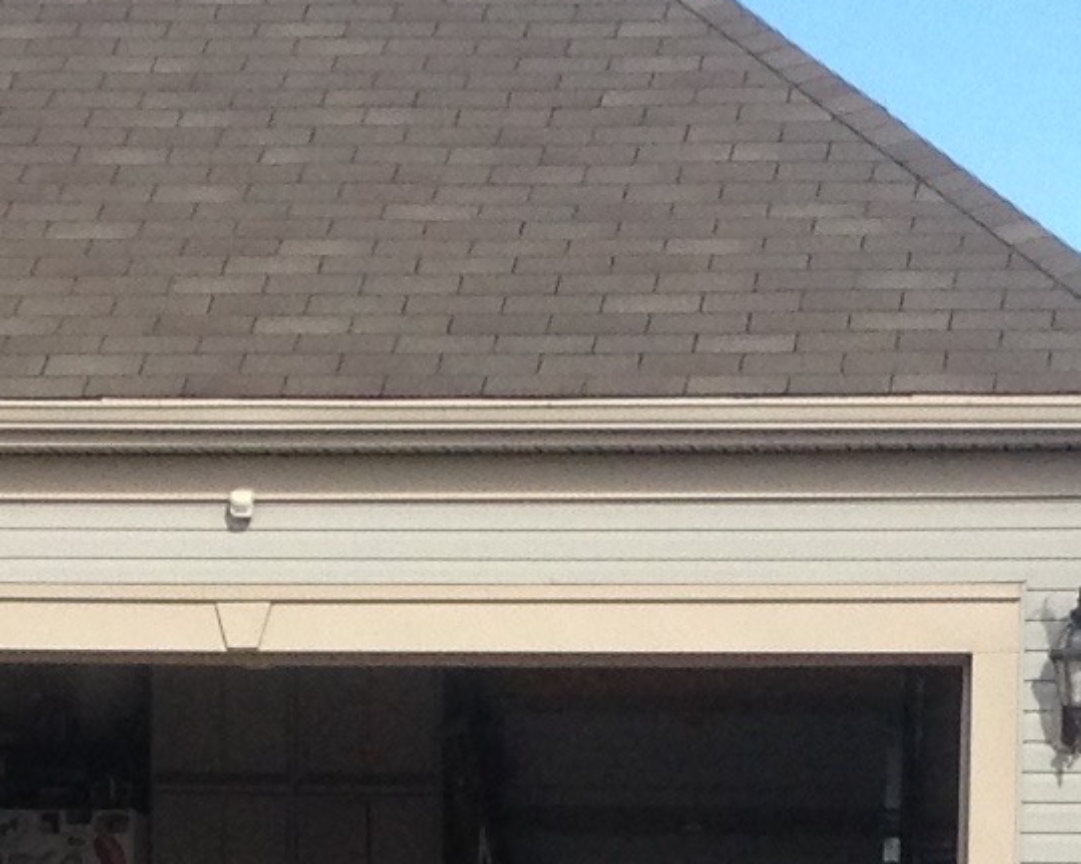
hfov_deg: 9.3
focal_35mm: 207
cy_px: 1333
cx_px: 253
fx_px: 6621
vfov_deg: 7.3
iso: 50
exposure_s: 1/1227
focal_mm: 4.28
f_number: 2.4
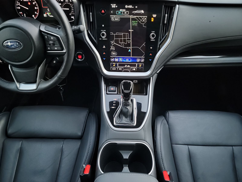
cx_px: 121
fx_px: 168
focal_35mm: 24
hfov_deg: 71.6
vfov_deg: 56.8
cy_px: 91
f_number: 1.8
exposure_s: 1/14
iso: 1381
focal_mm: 6.7
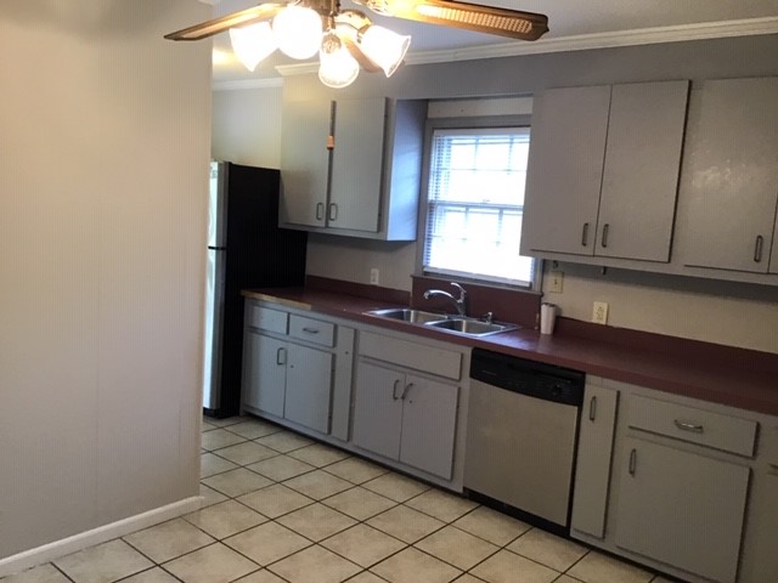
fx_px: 697
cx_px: 389
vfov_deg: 45.4
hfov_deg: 58.4
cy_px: 292
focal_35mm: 31
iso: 100
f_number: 2.4
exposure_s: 1/30
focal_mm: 3.3
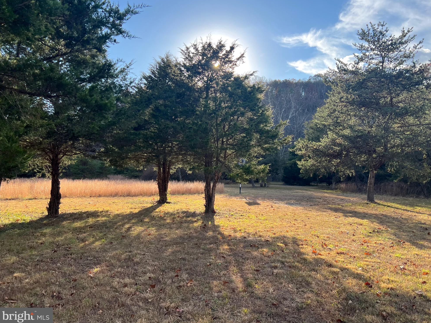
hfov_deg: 65.3
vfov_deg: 51.4
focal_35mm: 27
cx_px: 222
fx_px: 336
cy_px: 158
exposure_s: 1/1488
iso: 50
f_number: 1.5
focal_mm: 5.7
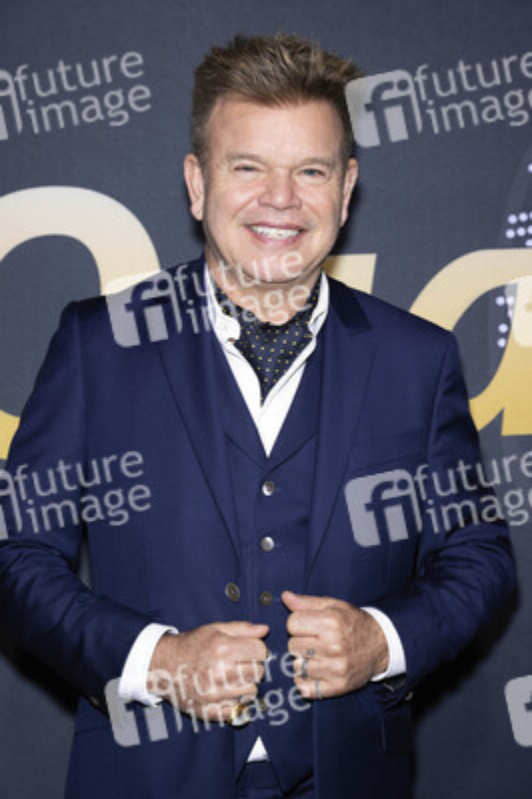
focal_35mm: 61
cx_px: 266
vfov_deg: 32.9
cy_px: 400
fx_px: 1354
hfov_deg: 22.2
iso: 800
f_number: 5.6
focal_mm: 61
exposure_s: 1/200
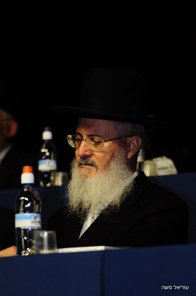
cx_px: 98
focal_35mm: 255
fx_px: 2088
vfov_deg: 8.1
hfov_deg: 5.4
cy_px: 148
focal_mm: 170
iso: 800
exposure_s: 1/200
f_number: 4
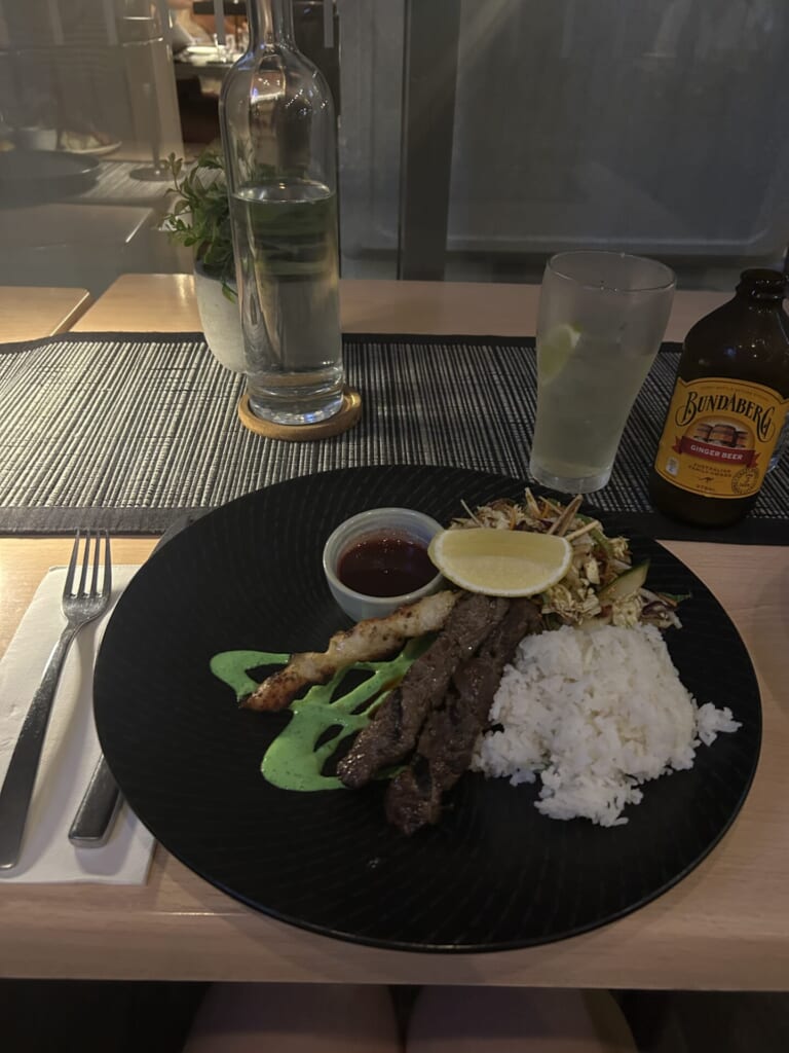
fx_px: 790
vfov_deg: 67.3
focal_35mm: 26
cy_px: 526
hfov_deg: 53.1
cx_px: 394
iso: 800
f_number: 1.5
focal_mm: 5.7
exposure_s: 1/25
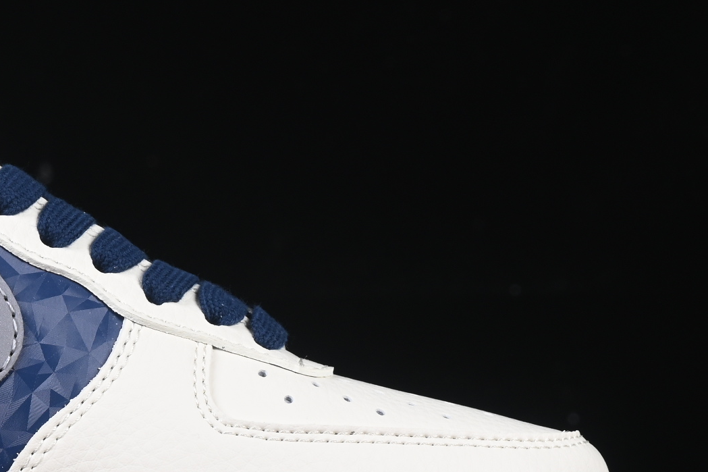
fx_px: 3913
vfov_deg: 6.9
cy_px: 276
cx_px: 3
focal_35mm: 199
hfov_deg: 10.3
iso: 160
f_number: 8
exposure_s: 1/80
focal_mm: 50
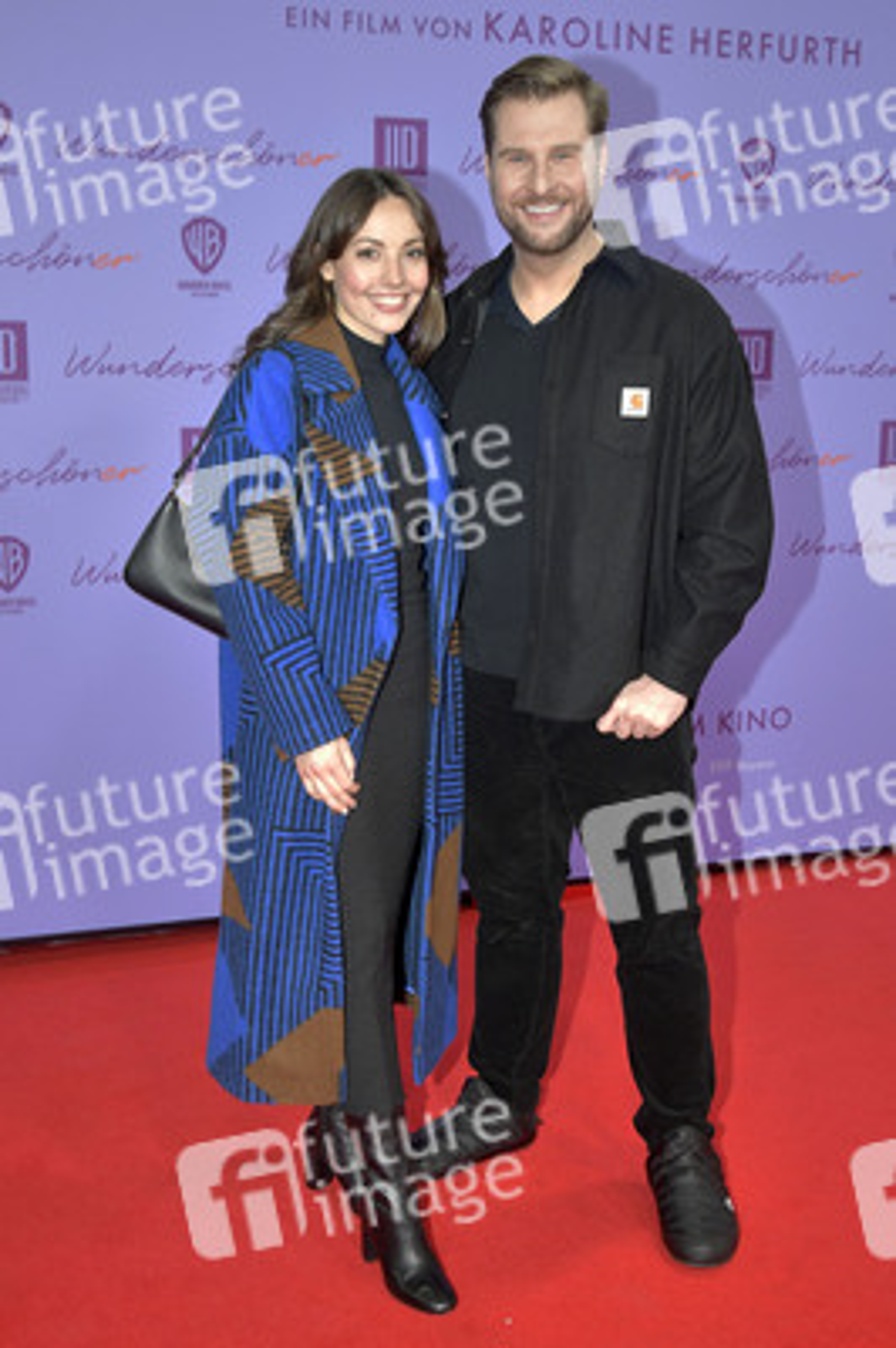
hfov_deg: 35.0
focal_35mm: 38
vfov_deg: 50.7
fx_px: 1421
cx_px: 448
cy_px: 674
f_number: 7.1
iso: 2000
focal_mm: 38
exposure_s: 1/200
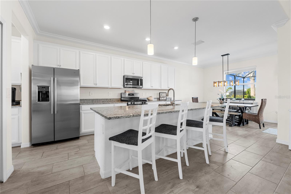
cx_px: 146
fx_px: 121
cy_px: 97
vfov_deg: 77.3
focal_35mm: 15
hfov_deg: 100.4
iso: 1000
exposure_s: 1/30
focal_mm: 10
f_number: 5.6
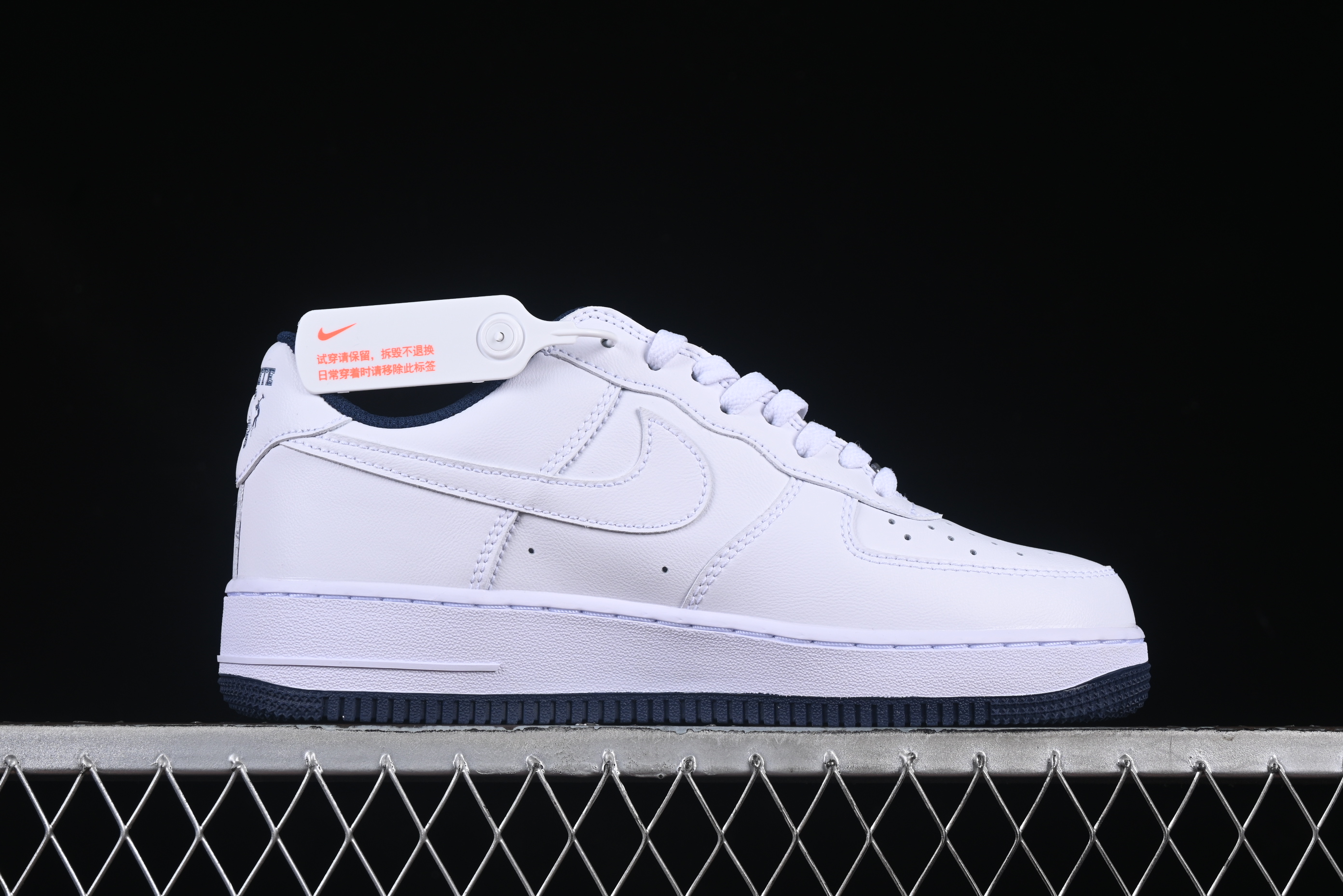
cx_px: 672
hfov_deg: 27.0
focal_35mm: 75
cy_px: 448
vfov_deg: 18.2
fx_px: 2798
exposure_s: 1/100
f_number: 8
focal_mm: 50
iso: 160
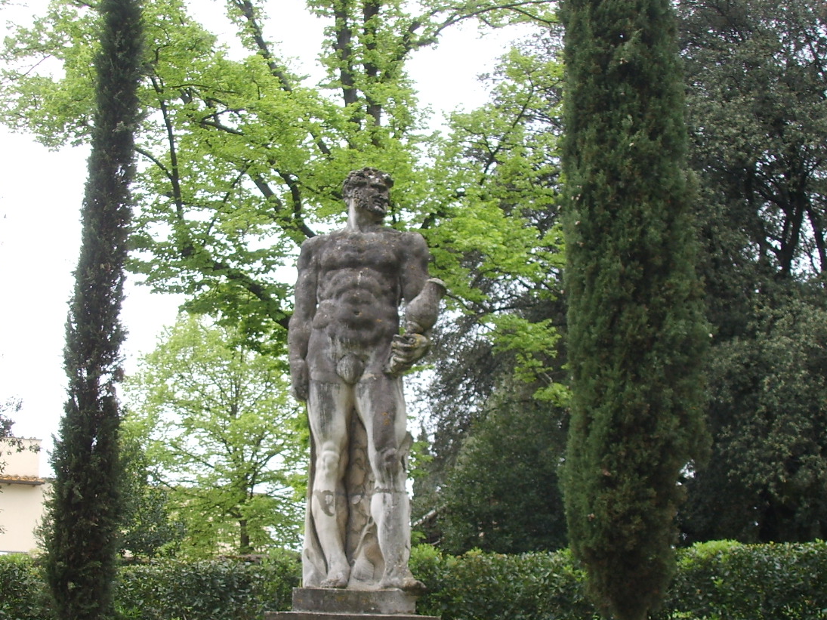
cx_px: 369
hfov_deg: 33.8
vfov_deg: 25.6
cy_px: 398
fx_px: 1362
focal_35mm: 57
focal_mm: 6.6
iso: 50
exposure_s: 1/125
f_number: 3.5
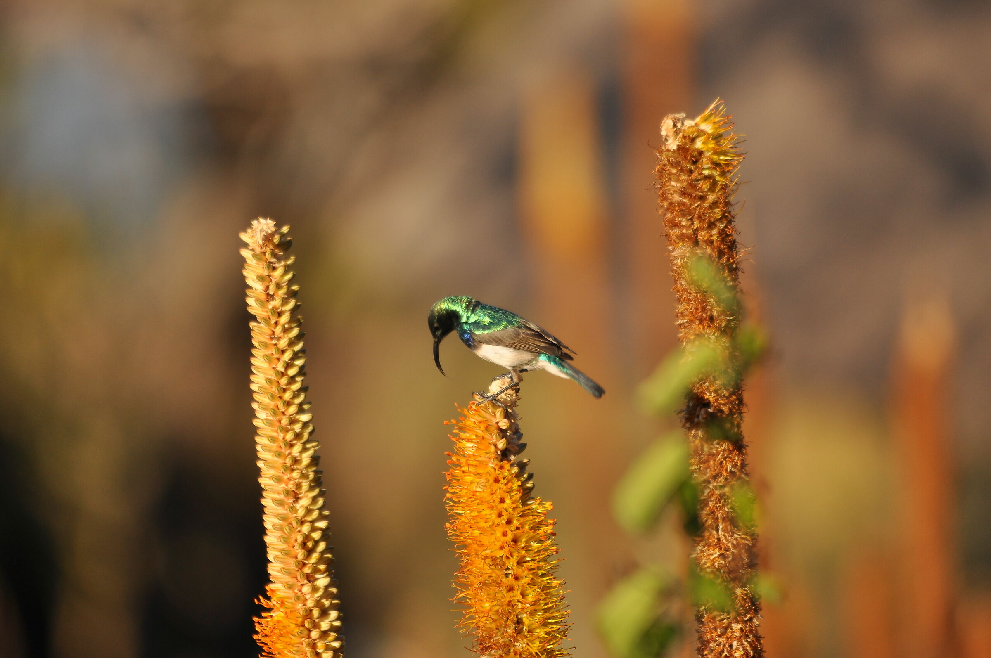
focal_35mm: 600
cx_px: 496
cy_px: 329
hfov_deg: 3.4
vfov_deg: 2.3
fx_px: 16496
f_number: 5.6
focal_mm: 400
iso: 200
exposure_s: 1/500
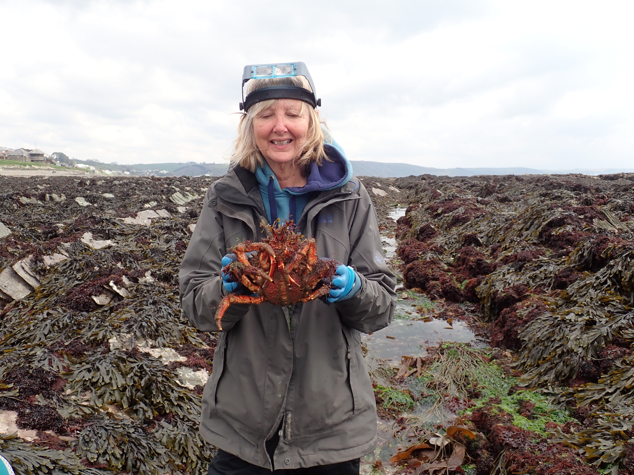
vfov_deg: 46.8
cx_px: 317
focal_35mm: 30
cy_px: 238
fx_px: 549
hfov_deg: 60.0
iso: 100
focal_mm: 5.5
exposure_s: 1/400
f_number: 3.2
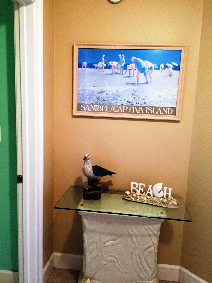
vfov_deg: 61.7
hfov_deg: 48.2
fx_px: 237
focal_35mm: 29
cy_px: 142
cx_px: 106
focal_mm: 4.15
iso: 250
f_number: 2.2
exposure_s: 1/20
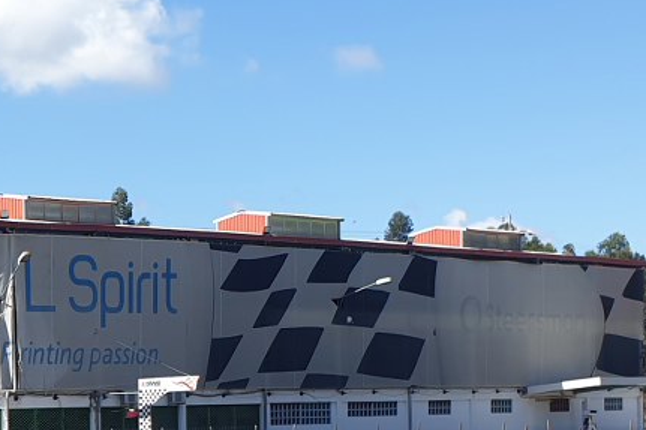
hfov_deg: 26.6
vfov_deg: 19.5
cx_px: -133
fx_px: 1202
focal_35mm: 67
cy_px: 455
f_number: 2.4
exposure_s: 1/1120
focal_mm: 4.3
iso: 50
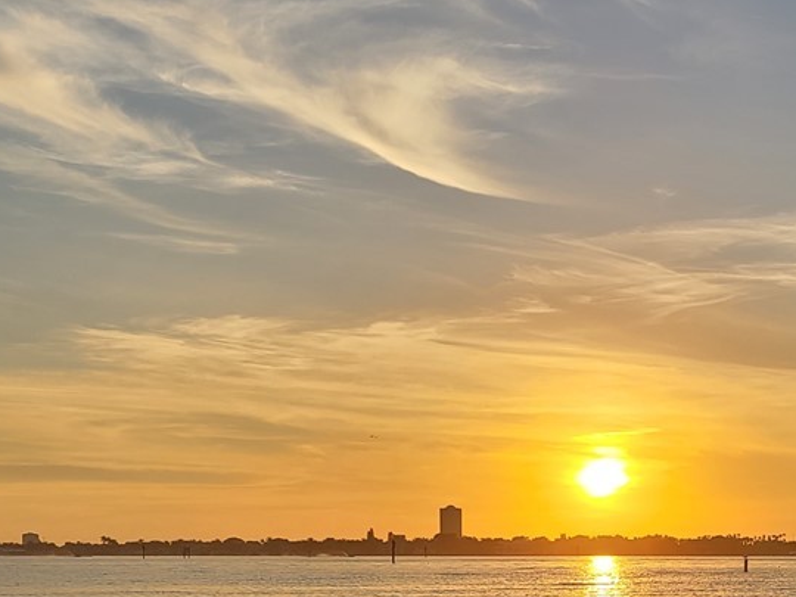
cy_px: 647
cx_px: 597
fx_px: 1771
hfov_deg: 25.0
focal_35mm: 77
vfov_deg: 18.5
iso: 40
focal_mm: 5.4
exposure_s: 1/3290
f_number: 1.8
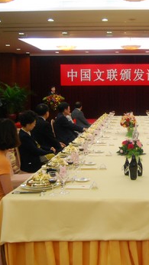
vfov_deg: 37.8
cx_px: 122
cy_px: 126
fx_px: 386
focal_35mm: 55
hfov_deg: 21.6
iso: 800
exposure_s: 1/40
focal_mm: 22
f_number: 3.8
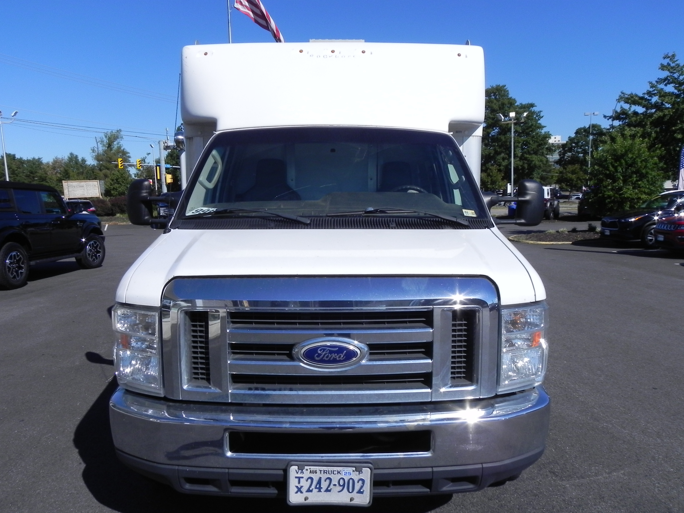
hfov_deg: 67.3
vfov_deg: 53.1
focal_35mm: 26
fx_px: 514
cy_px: 256
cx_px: 342
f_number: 8
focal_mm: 4.6
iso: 160
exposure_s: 1/557
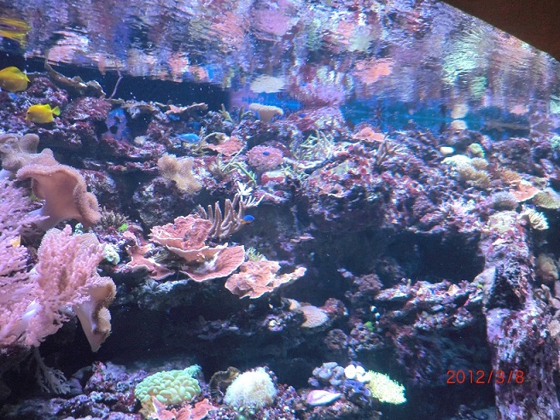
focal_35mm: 26
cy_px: 210
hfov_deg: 67.3
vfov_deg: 53.1
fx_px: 421
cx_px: 280
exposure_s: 1/60
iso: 320
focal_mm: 4.7
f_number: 2.8
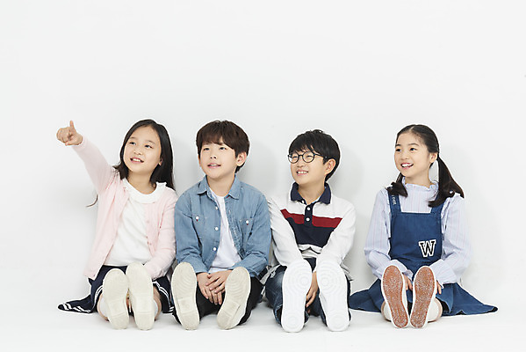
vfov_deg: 13.4
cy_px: 176
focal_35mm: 102
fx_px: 1491
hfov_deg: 20.0
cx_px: 263
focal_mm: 102
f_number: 16
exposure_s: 1/125
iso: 100
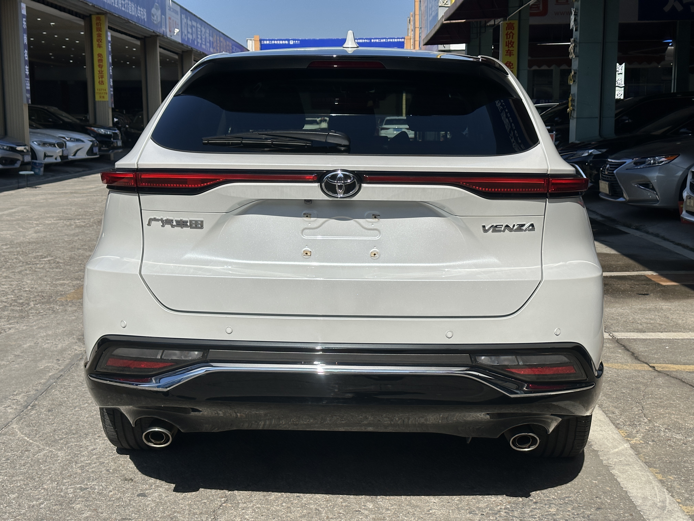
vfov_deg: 30.3
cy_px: 260
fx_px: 962
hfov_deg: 39.7
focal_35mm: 48
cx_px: 347
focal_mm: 6.86
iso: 64
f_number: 1.78
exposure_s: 1/9804
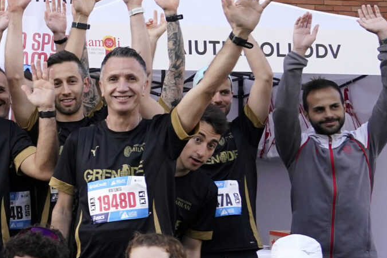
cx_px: -195
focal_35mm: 99
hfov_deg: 18.3
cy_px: 190
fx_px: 1064
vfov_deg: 13.8
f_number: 5
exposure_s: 1/800
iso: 1600
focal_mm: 26
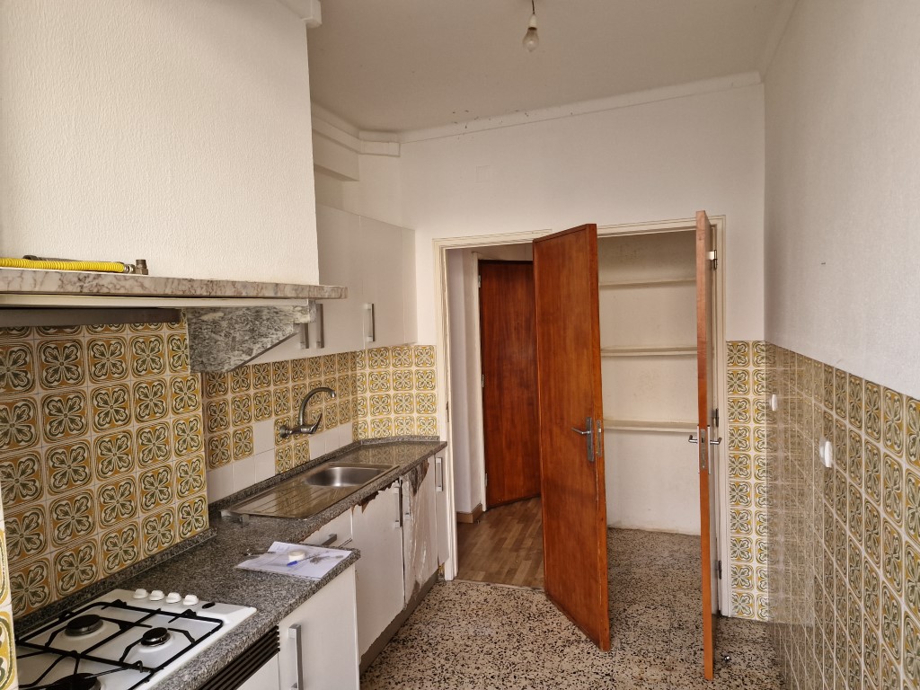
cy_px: 345
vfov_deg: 58.9
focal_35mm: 23
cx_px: 460
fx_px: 611
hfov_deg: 73.9
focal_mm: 6.4
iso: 250
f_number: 1.8
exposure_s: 1/100
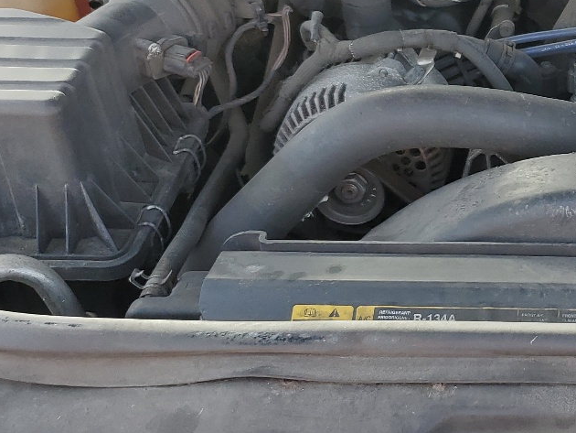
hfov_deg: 27.1
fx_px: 1099
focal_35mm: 66
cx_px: 625
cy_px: 163
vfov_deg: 22.2
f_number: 1.5
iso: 50
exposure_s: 1/294
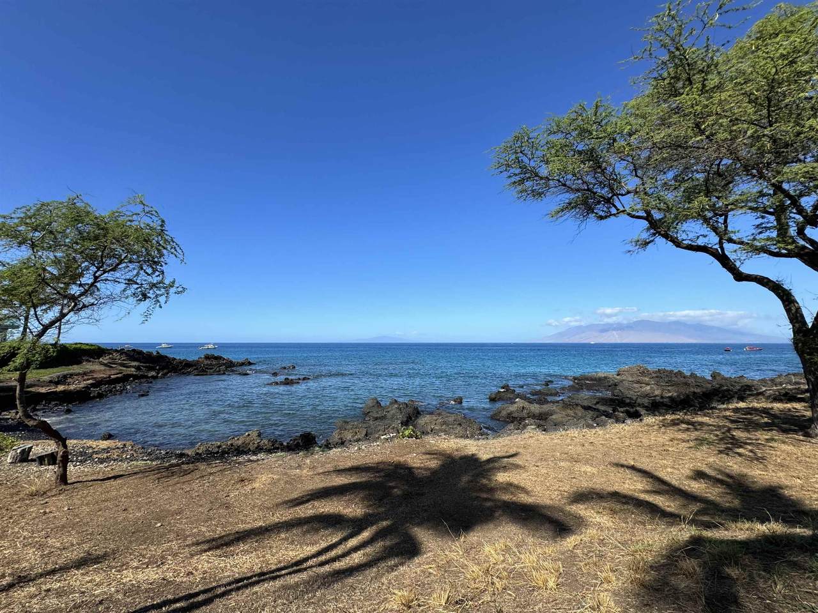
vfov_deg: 85.7
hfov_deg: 102.1
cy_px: 306
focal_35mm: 14
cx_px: 409
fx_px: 331
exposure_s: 1/2415
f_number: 2.2
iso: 50
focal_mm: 2.22
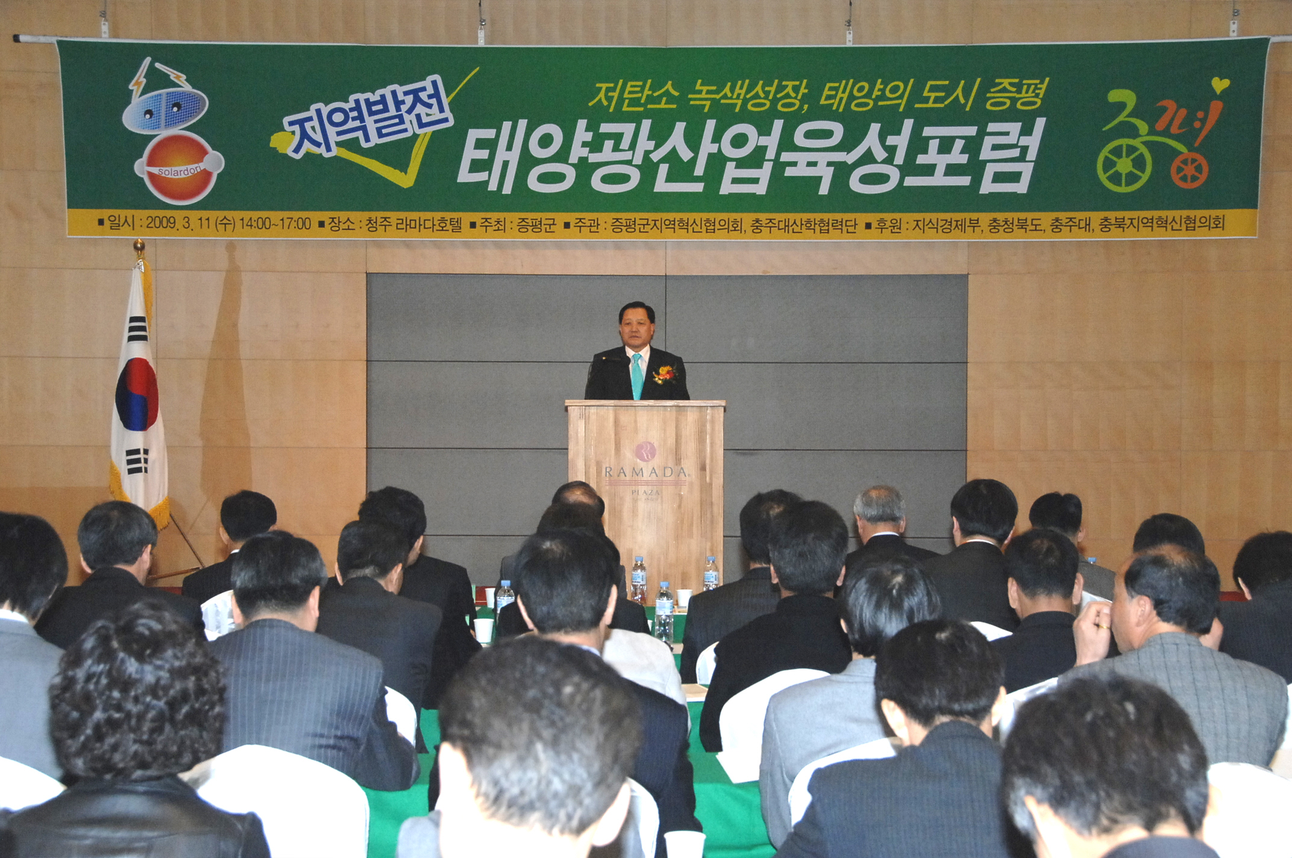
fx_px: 2366
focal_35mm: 66
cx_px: 646
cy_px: 429
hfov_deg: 30.5
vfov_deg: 20.6
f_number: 6.7
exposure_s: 1/60
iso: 800
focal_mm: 44
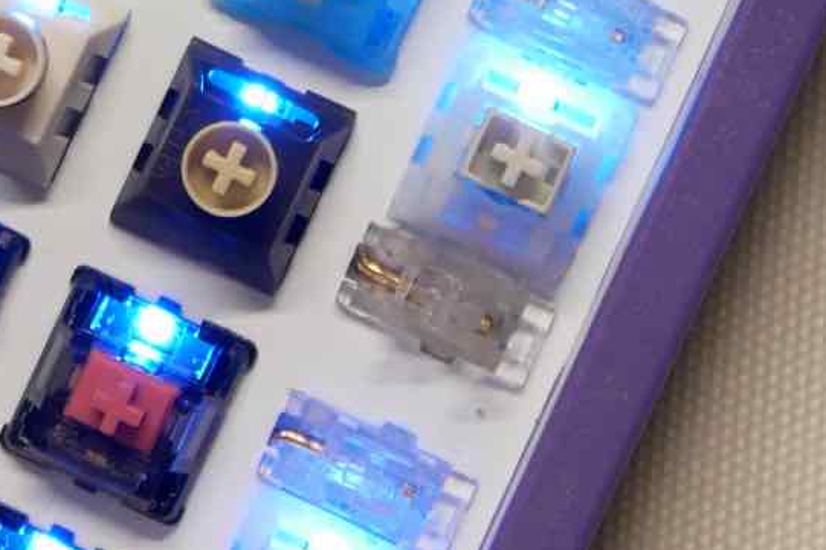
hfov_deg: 13.3
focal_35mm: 154
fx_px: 3531
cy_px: -115
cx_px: 151
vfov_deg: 8.8
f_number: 4.5
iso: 640
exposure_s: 1/60
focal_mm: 20
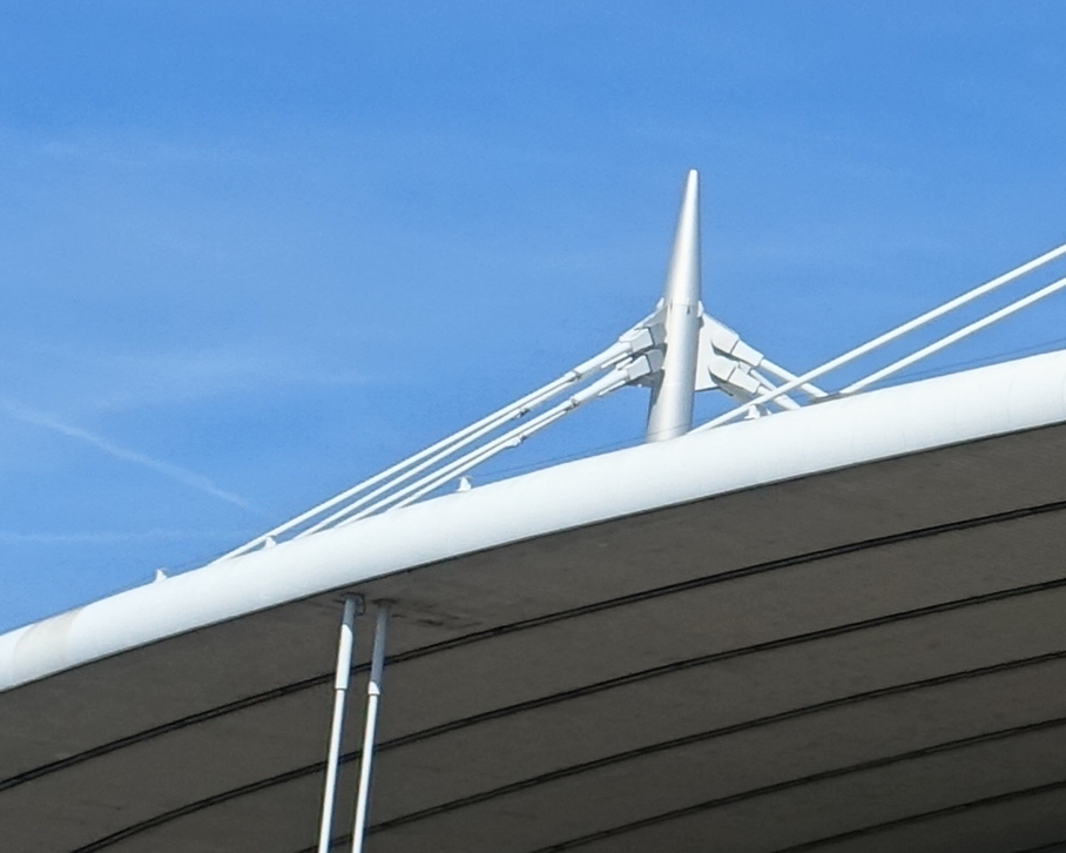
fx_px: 5709
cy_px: 314
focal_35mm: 181
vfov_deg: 8.5
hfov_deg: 9.8
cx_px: 2248
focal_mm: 11.69
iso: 125
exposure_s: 1/125
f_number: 4
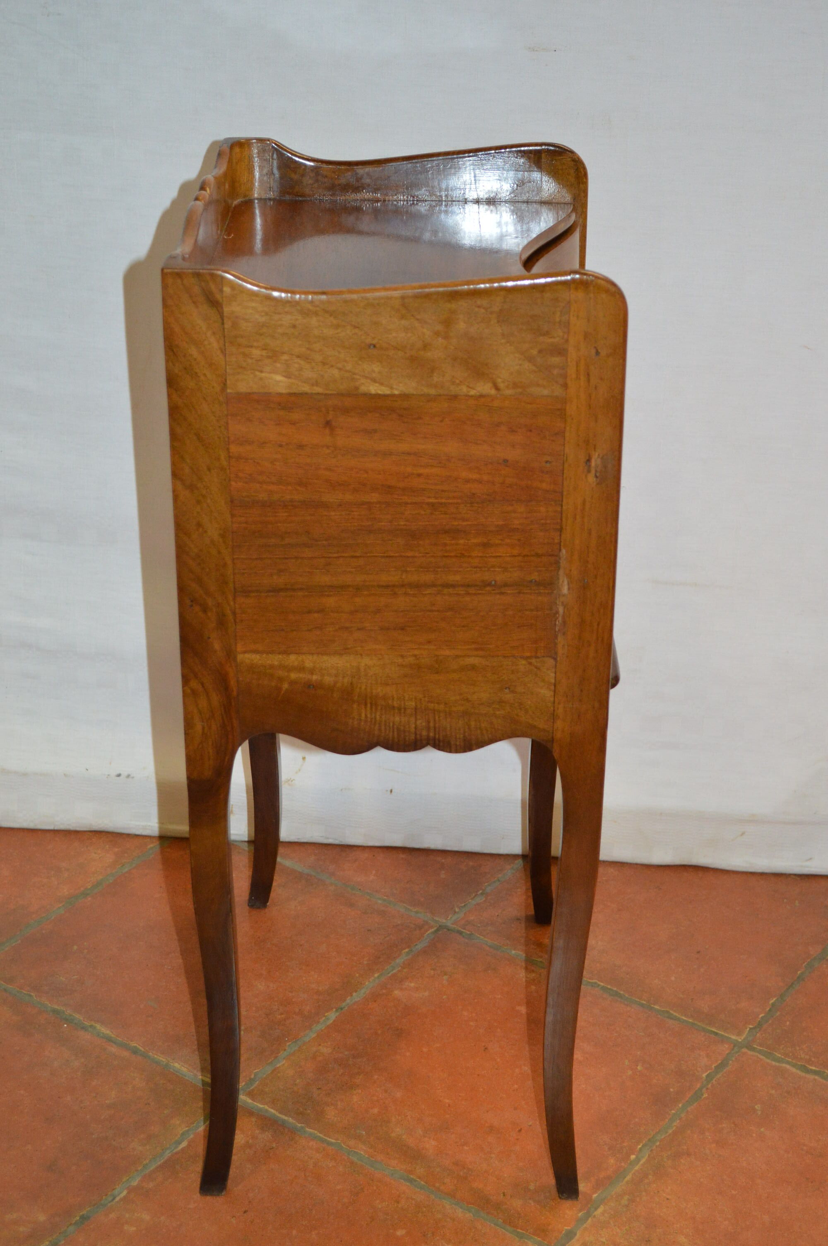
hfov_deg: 25.0
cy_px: 623
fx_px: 1866
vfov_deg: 36.9
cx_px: 414
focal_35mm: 54
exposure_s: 1/60
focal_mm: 36
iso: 1250
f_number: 5
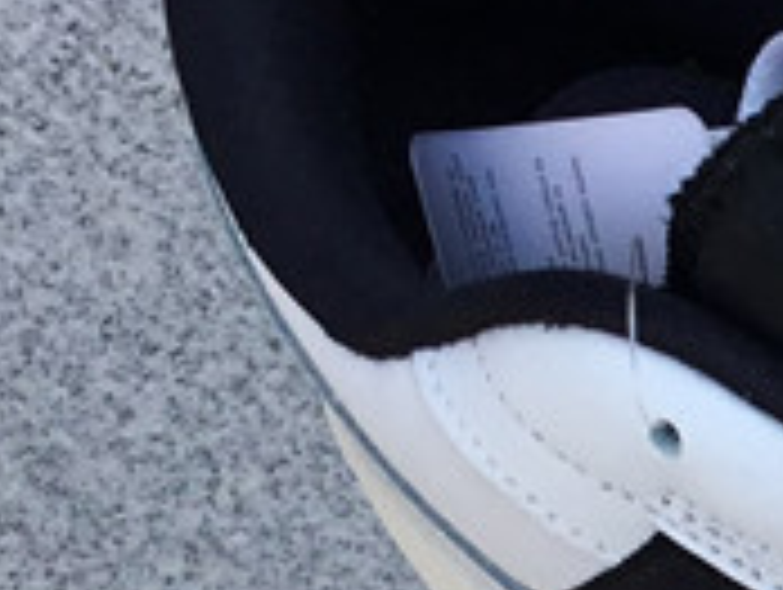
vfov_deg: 9.2
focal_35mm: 160
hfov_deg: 11.6
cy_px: 736
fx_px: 3624
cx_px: 1287
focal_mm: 3.3
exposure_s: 1/365
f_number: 2.4
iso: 25
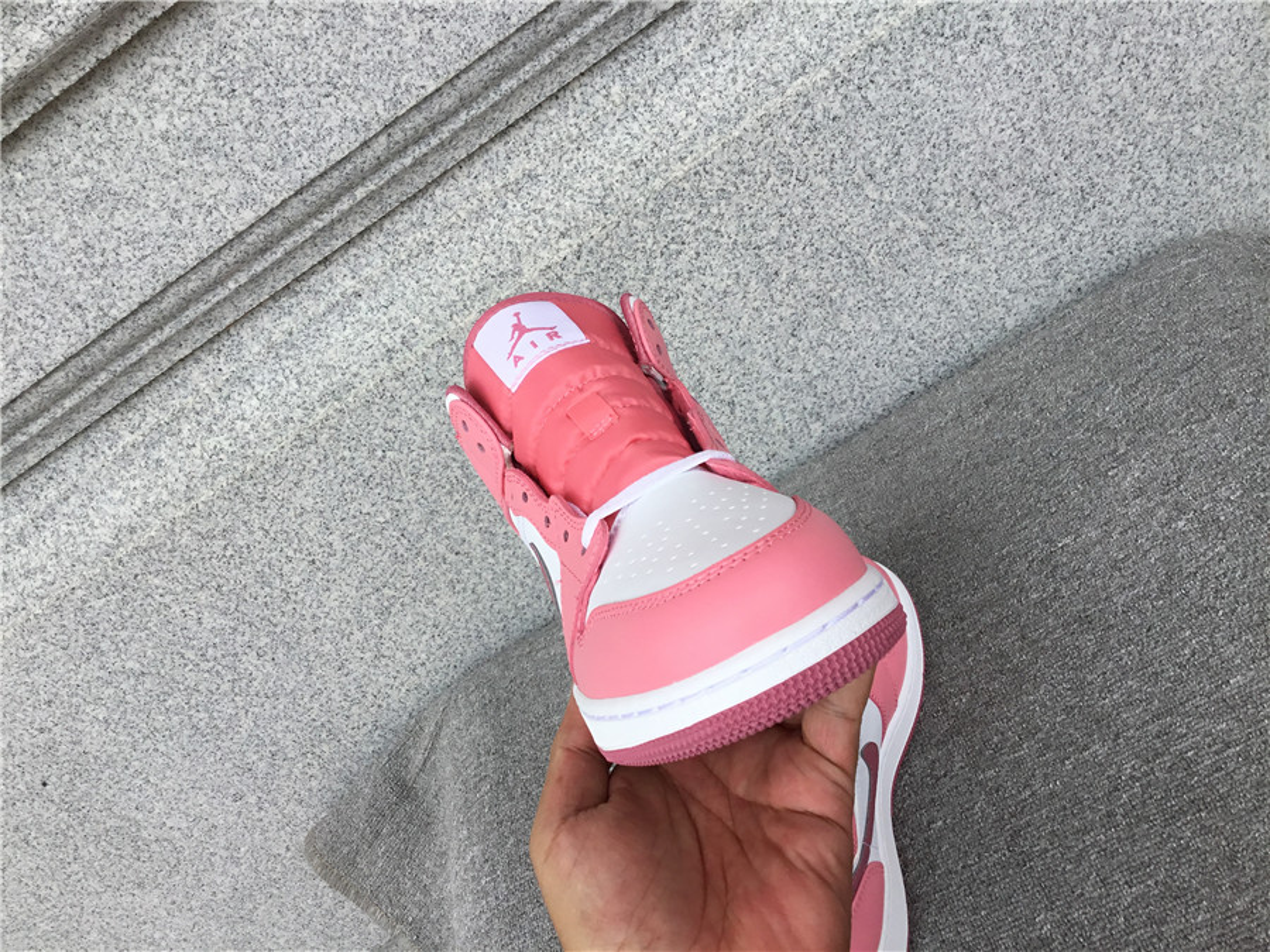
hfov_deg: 58.4
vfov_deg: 45.4
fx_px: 1137
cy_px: 476
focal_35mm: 31
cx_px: 635
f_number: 2.4
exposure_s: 1/335
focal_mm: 3.3
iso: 25
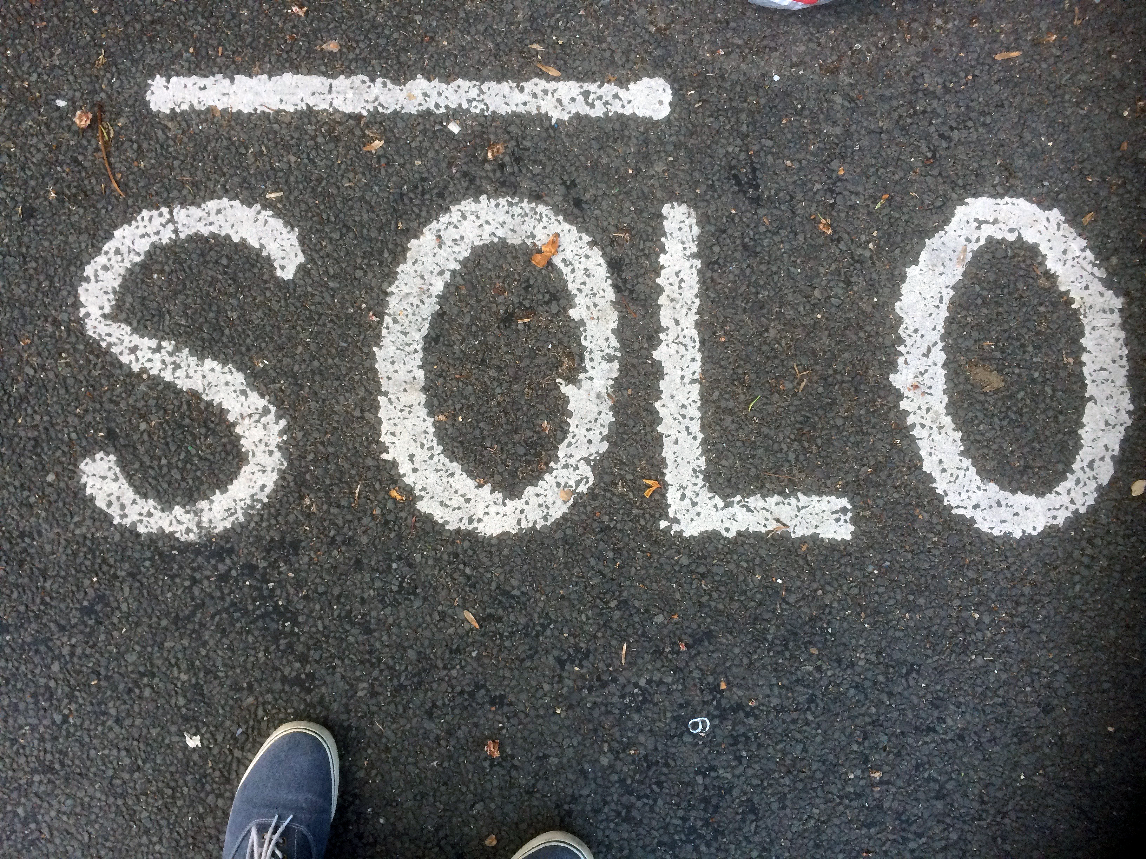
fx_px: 960
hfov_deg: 61.7
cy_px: 430
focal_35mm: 29
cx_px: 573
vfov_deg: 48.2
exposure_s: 1/33
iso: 64
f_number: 2.2
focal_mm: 4.15
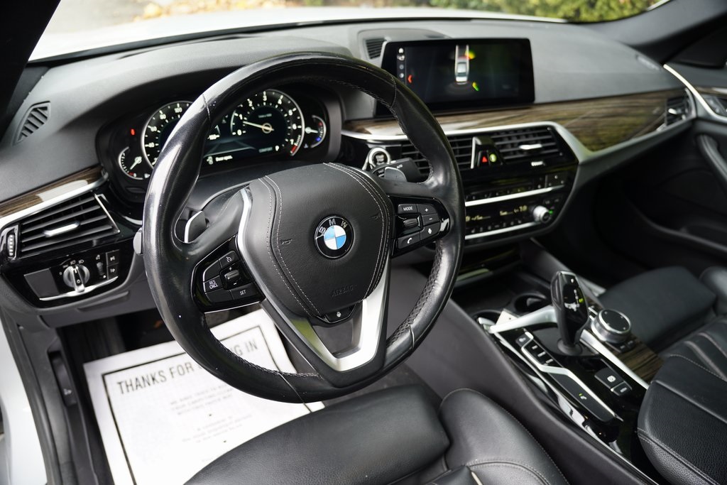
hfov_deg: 67.4
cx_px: 364
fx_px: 545
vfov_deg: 47.9
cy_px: 242
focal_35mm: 27
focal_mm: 18
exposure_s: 1/30
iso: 200
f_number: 2.8
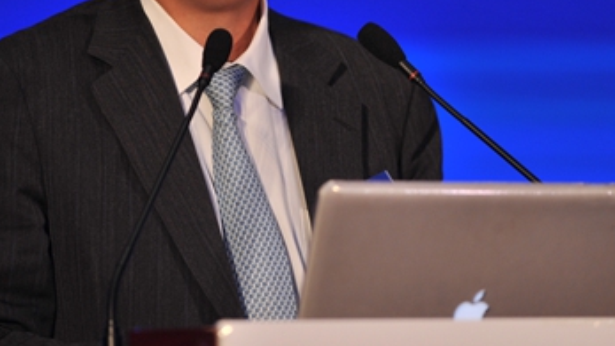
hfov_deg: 4.0
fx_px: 8820
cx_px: 242
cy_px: 32
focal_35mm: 541
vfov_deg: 2.2
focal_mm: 300
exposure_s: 1/640
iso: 1000
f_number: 2.8
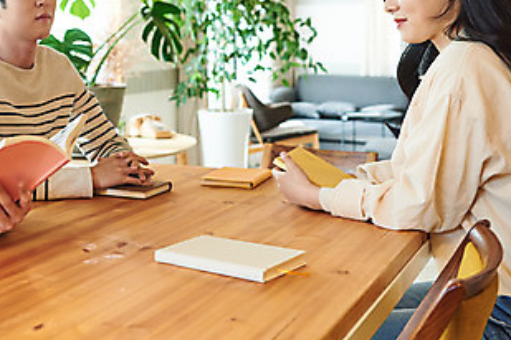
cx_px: 100
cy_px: 41
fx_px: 880
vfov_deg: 21.5
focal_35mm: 62
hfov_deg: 31.5
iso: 500
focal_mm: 32
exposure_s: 1/250
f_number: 3.2
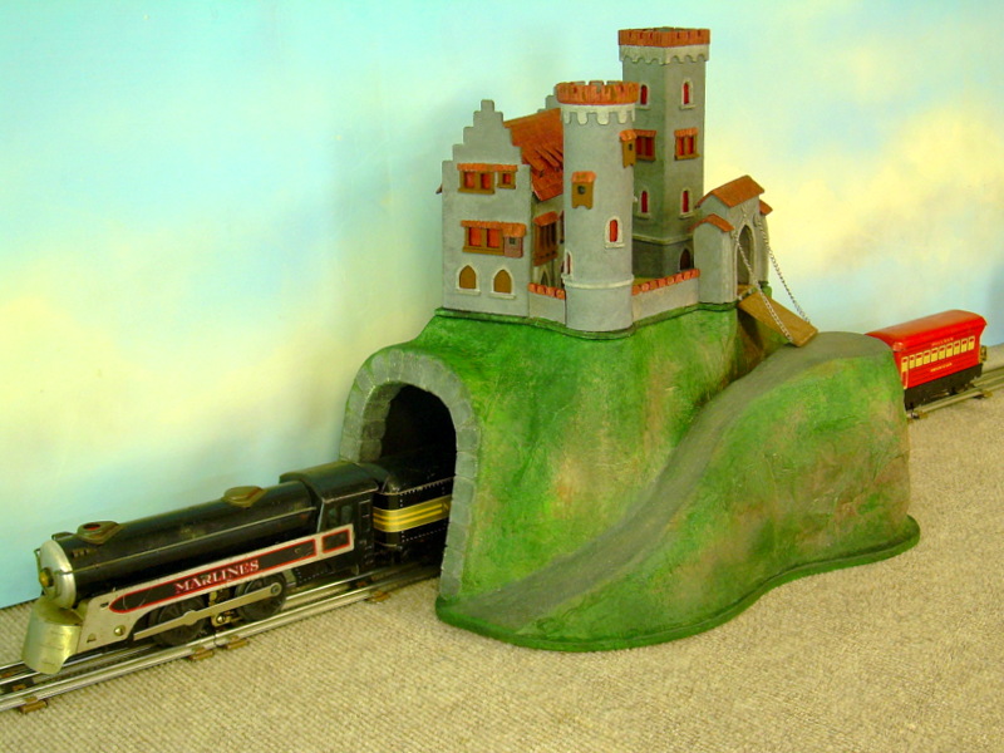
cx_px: 502
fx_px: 1450
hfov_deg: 38.2
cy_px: 376
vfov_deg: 29.1
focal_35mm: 50
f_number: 3.1
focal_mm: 8.3
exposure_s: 1/8
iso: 50
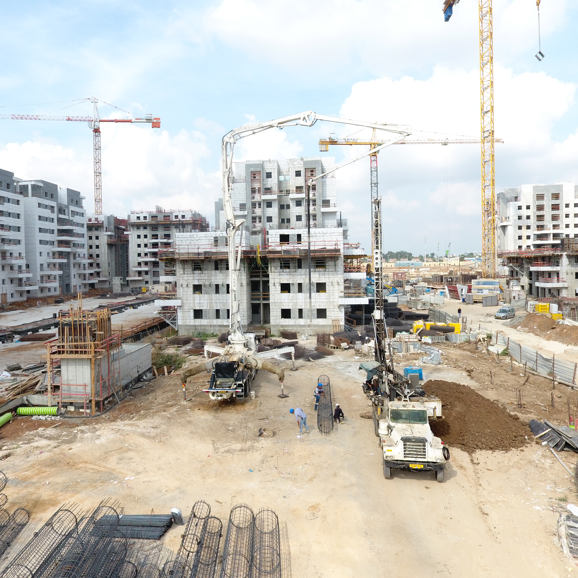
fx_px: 453
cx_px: 241
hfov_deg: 64.6
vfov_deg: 65.0
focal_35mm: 24
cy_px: 291
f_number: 2.8
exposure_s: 1/521
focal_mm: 3.61
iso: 100
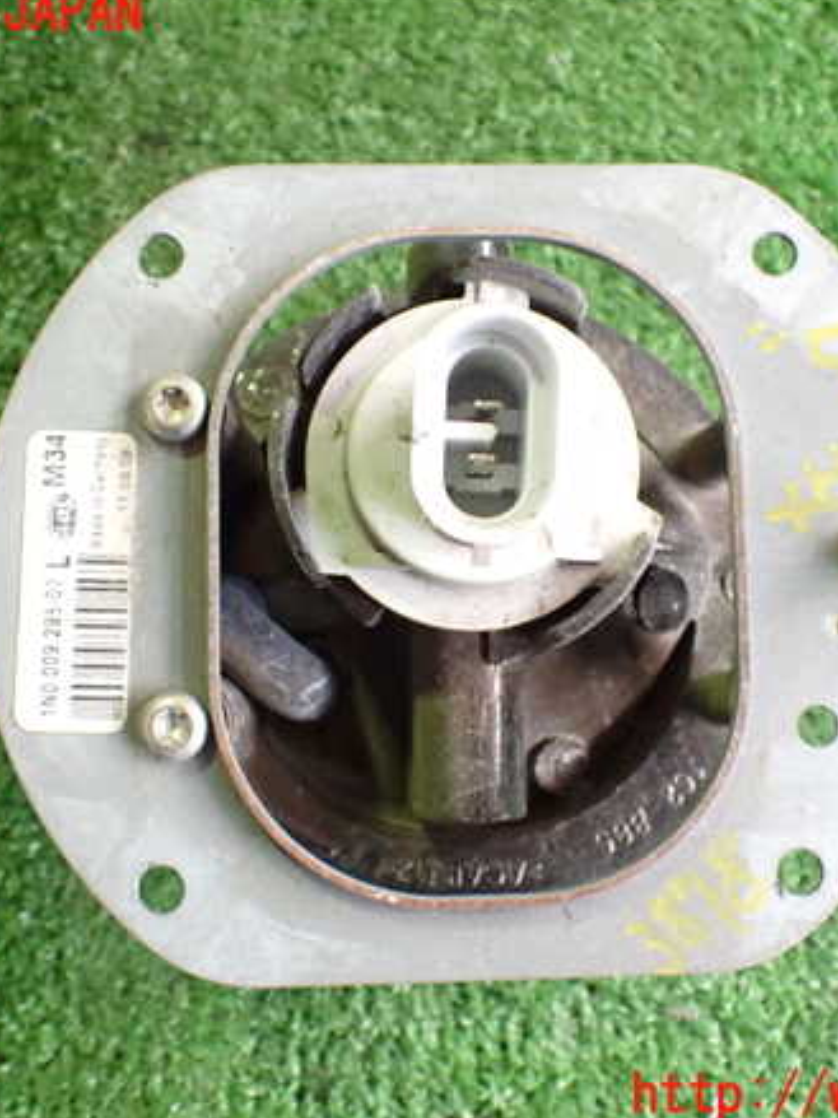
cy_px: 555
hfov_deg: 35.1
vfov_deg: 45.8
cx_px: 443
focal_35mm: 41
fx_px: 1324
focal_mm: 5.4
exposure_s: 1/80
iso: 800
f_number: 2.3
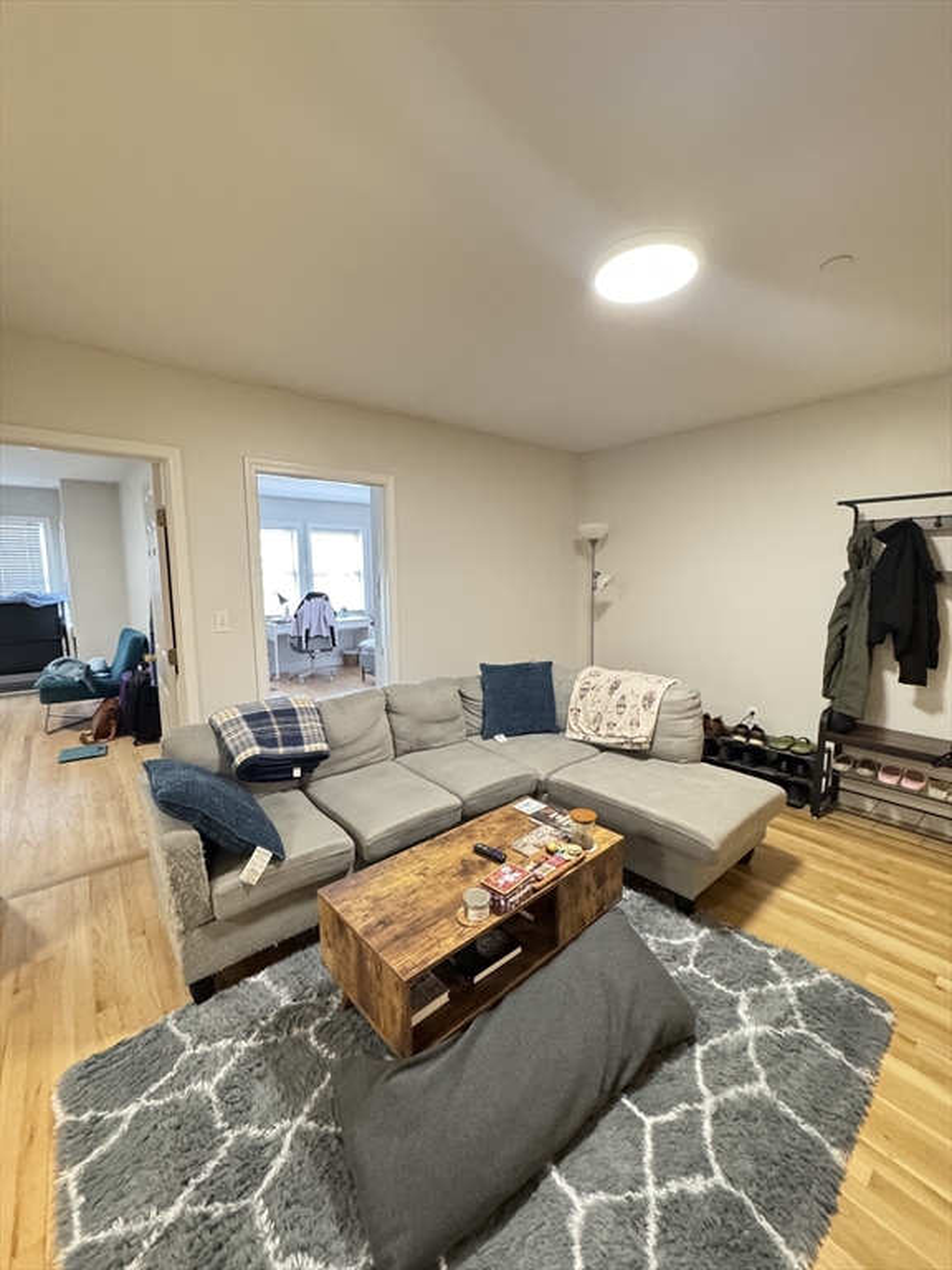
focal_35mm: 14
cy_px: 635
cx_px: 476
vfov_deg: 102.1
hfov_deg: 85.7
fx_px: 513
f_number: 2.2
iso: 800
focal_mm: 2.22
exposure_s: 1/60
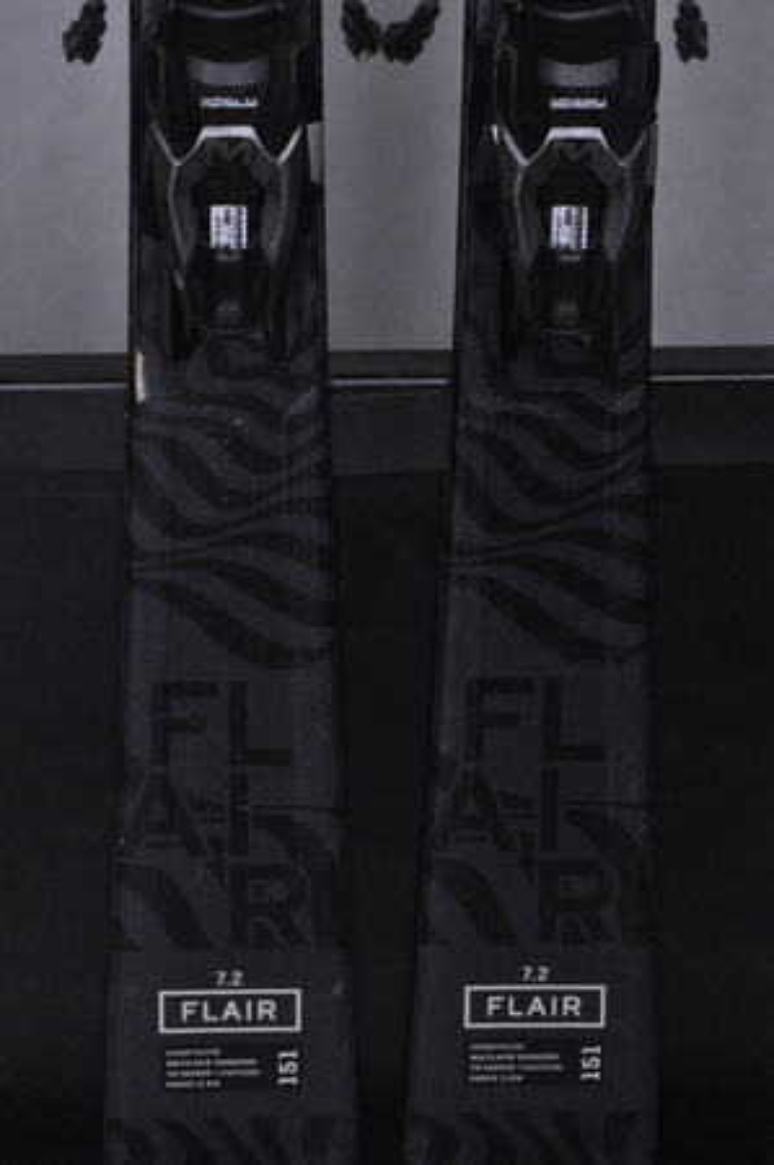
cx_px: 387
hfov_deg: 10.1
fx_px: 4363
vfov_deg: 15.2
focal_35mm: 135
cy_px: 582
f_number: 11
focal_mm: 90
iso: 3200
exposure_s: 1/125
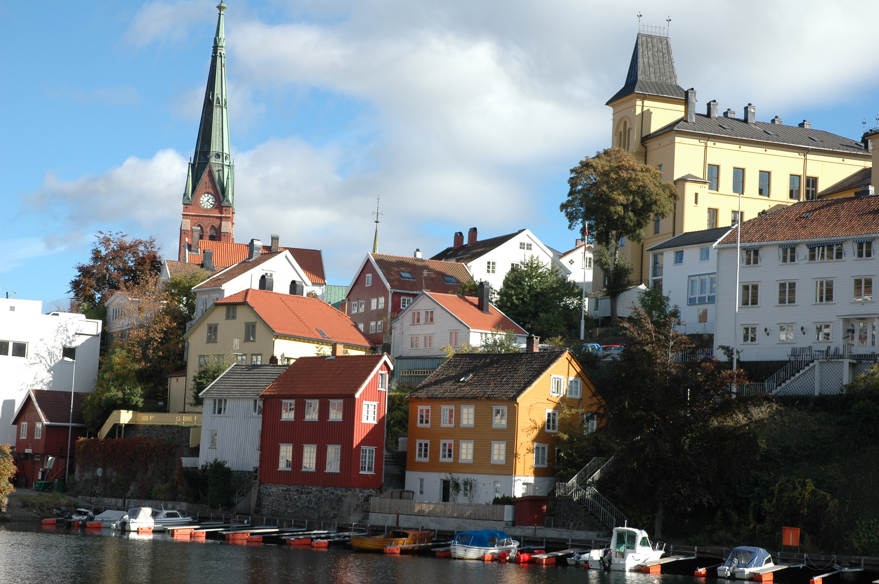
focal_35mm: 69
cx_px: 440
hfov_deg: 29.3
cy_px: 292
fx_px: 1683
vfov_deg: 19.7
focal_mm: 46
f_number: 9
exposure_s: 1/320
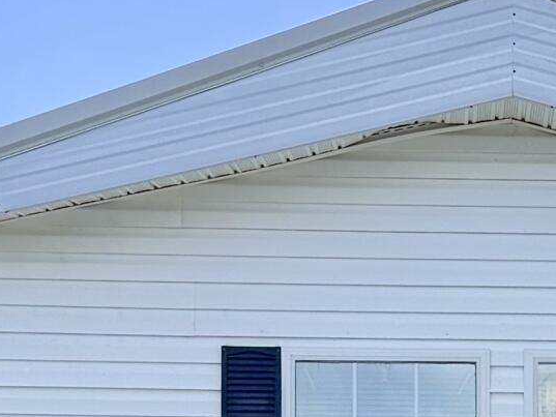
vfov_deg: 10.7
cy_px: 614
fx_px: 2153
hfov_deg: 14.7
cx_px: 387
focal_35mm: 134
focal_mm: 6.76
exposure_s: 1/3584
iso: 80
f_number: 1.78
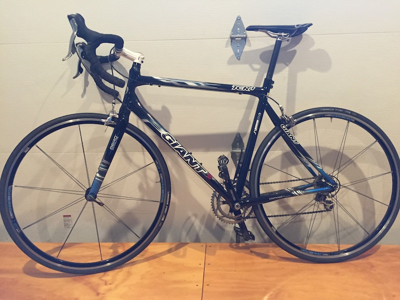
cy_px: 150
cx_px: 200
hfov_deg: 61.7
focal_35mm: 29
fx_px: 335
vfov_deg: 48.2
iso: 250
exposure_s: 1/30
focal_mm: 4.15
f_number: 2.2
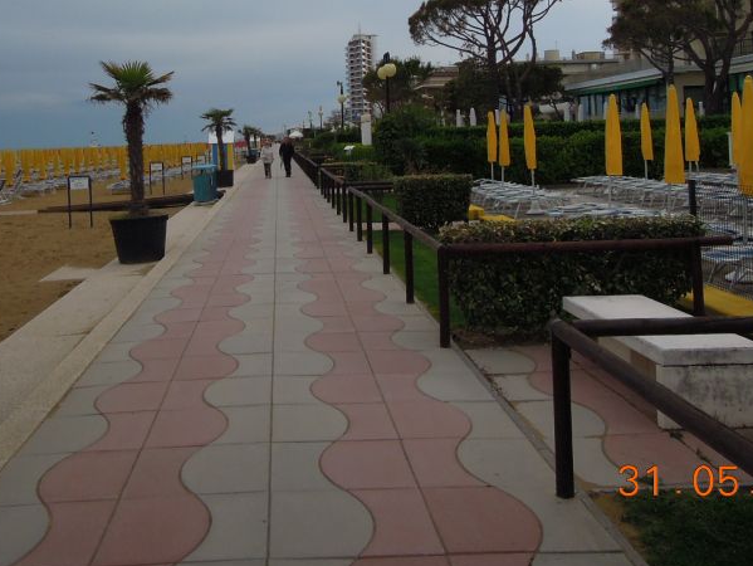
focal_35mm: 41
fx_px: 892
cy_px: 99
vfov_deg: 33.9
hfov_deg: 45.4
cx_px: 283
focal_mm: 4.3
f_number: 4
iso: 160
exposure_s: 1/1600
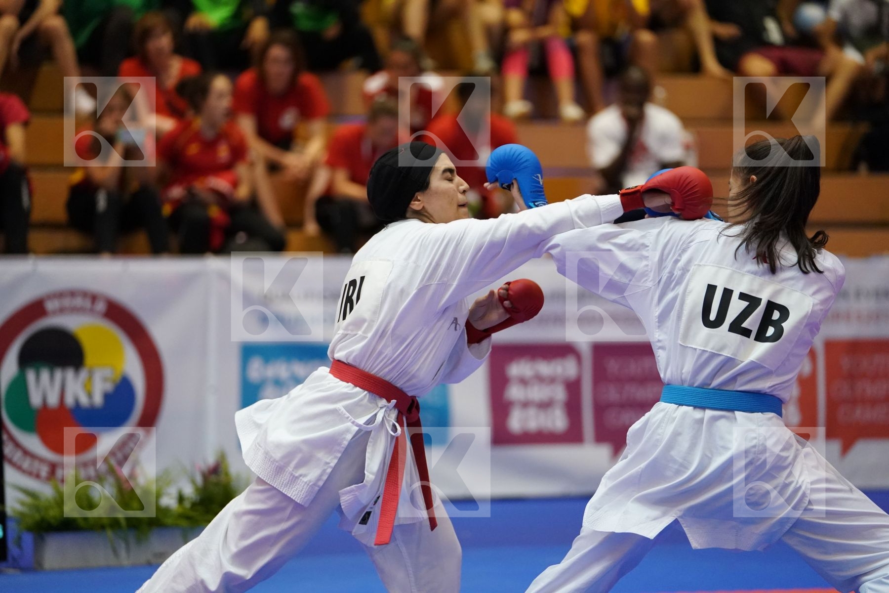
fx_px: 3926
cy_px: 296
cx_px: 444
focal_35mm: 159
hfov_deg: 12.9
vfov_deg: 8.6
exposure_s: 1/800
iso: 5000
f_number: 2.8
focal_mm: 159
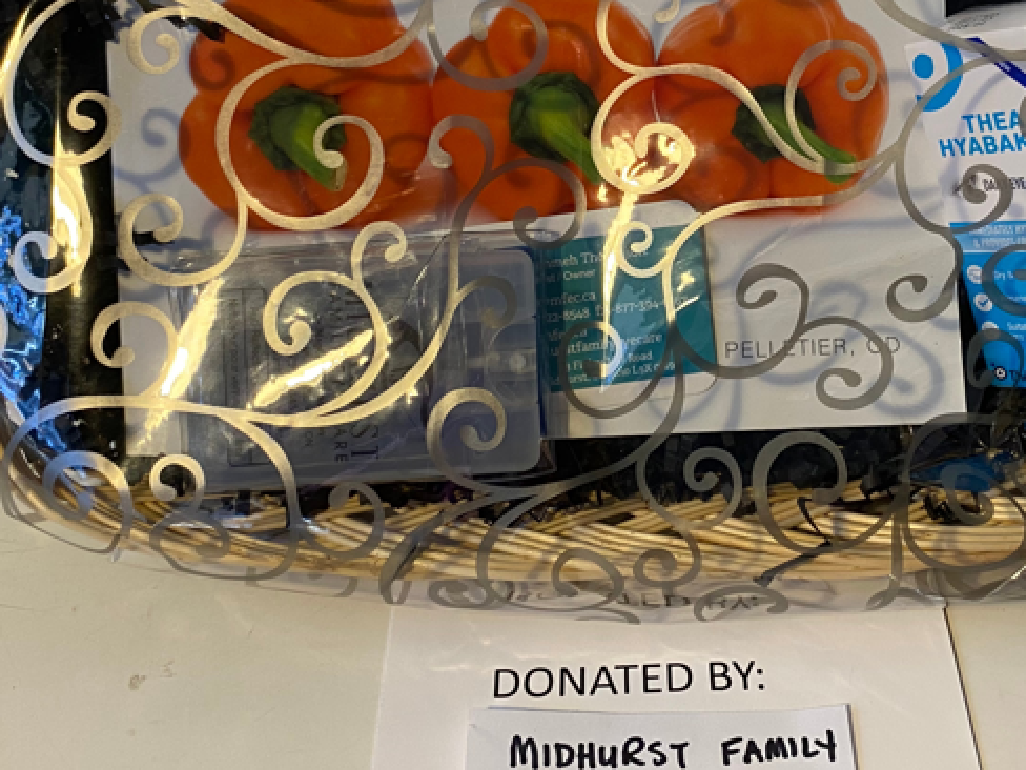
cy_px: 188
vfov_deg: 29.8
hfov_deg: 39.2
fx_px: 1423
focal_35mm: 48
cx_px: 685
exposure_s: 1/60
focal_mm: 4.25
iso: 125
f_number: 1.8
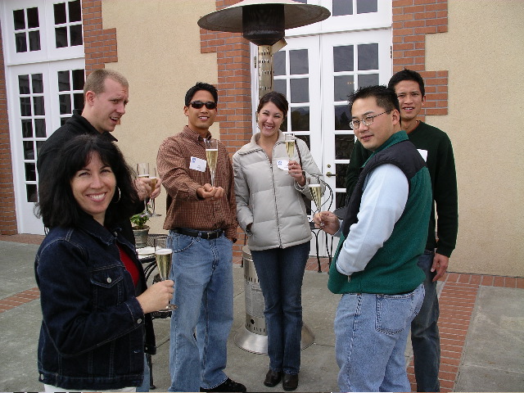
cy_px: 196
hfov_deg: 50.1
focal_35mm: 37
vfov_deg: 38.7
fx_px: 560
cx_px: 262
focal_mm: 7.8
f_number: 3.5
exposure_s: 1/294
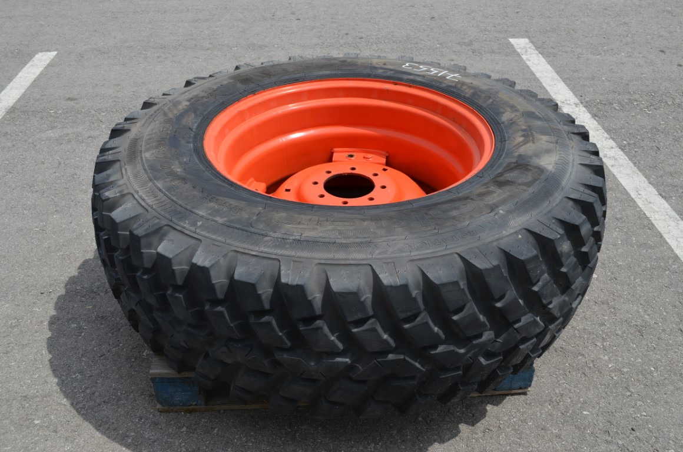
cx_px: 342
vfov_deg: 36.7
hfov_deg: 53.2
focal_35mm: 36
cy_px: 226
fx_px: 682
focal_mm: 24
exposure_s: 1/250
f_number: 8
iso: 100
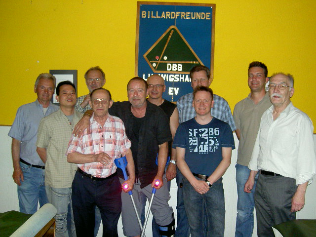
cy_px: 118
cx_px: 158
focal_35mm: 39
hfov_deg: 47.9
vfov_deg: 36.8
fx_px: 356
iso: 100
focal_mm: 8
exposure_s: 1/59.5
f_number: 2.8
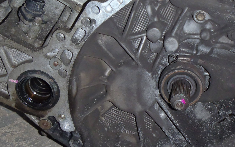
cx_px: 162
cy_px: 84
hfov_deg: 30.3
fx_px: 429
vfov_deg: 19.4
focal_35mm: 67
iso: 160
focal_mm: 6.83
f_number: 4.6
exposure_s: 1/40
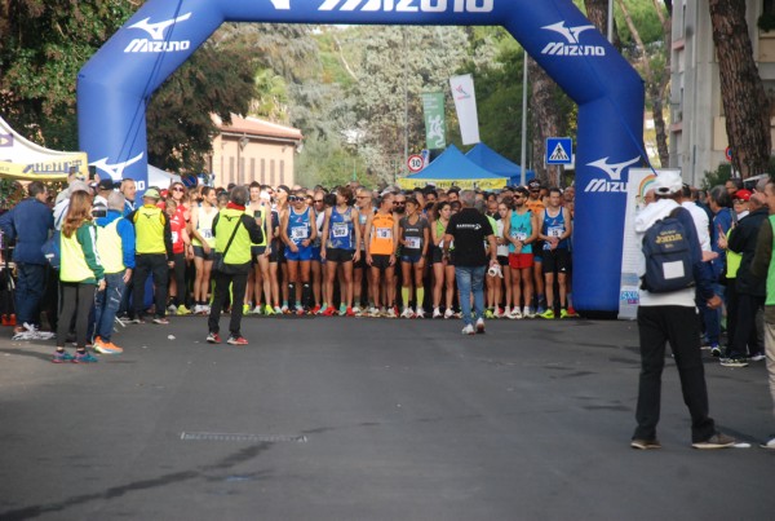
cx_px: 388
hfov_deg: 10.1
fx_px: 4369
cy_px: 260
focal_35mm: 202
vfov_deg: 6.8
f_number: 5.6
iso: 1000
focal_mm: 135
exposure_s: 1/800
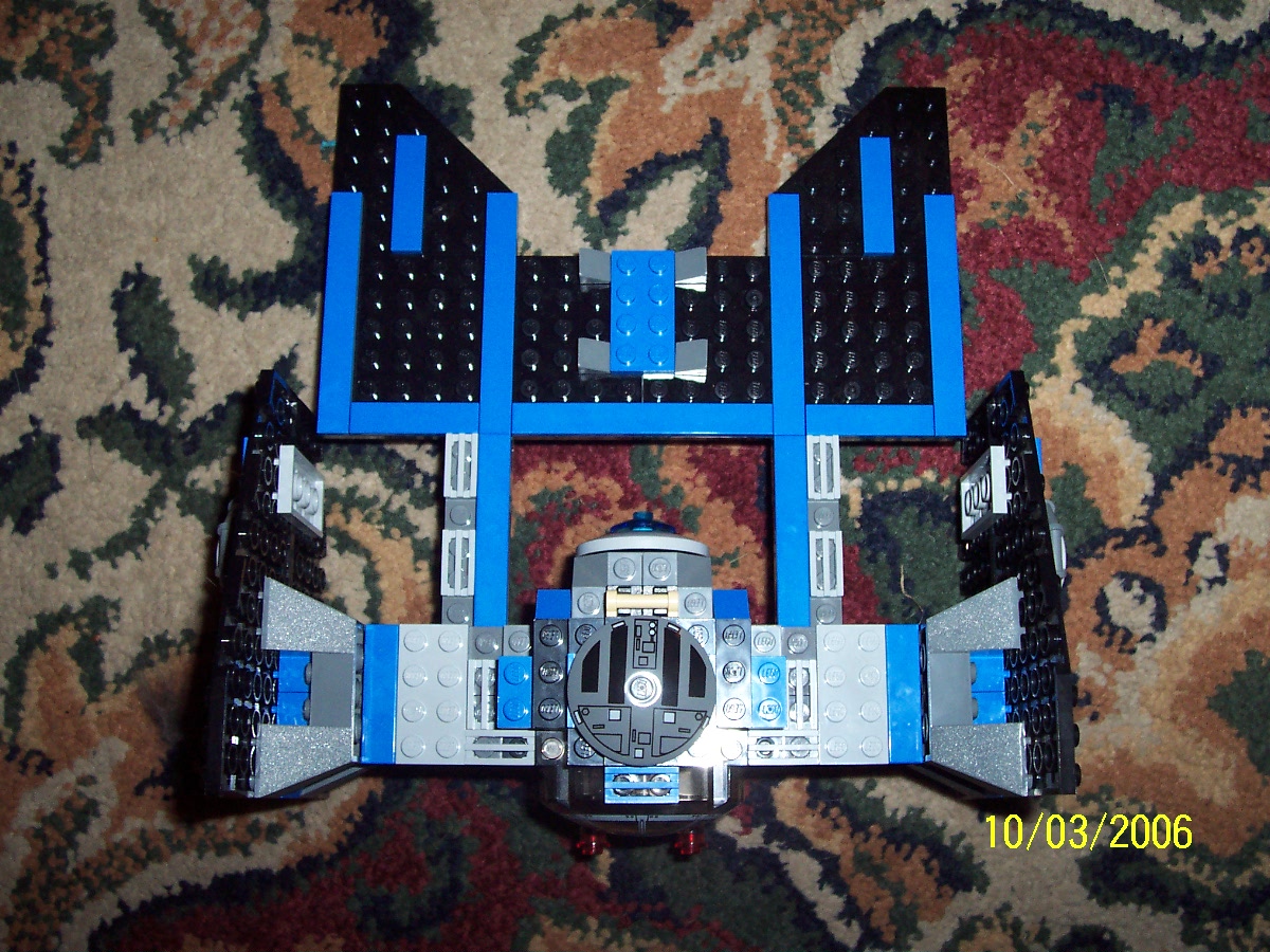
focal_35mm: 37
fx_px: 1357
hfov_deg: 50.1
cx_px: 635
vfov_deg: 38.7
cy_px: 476
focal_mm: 5.6
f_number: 2.8
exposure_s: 1/60
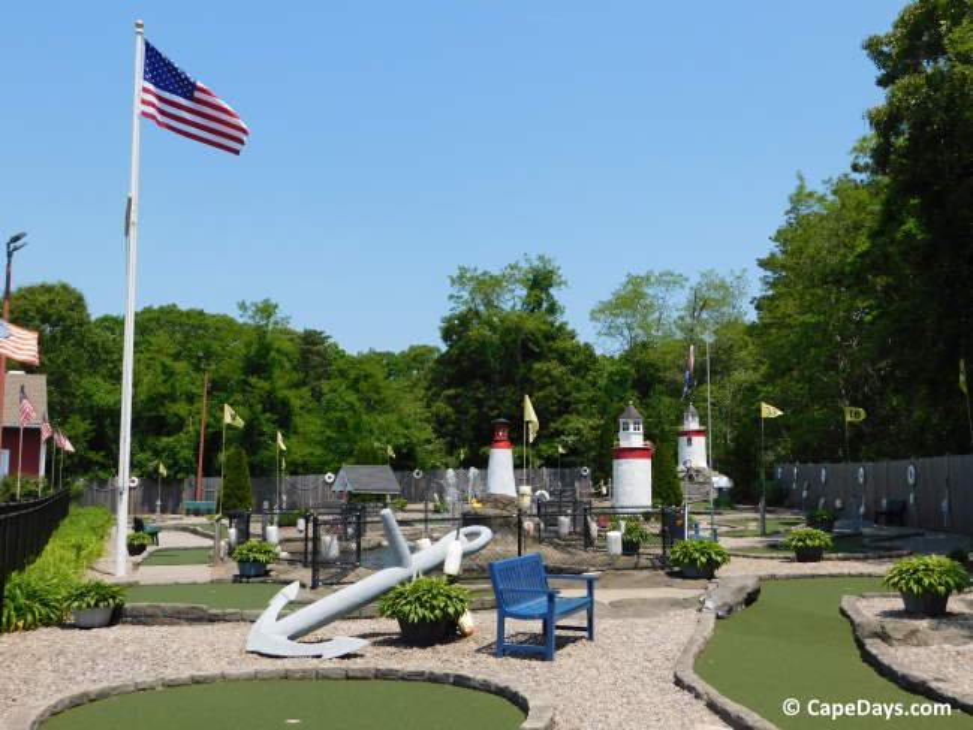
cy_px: 365
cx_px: 486
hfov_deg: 51.3
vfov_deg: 39.7
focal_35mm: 36
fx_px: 1012
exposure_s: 1/400
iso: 125
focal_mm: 6.3
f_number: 7
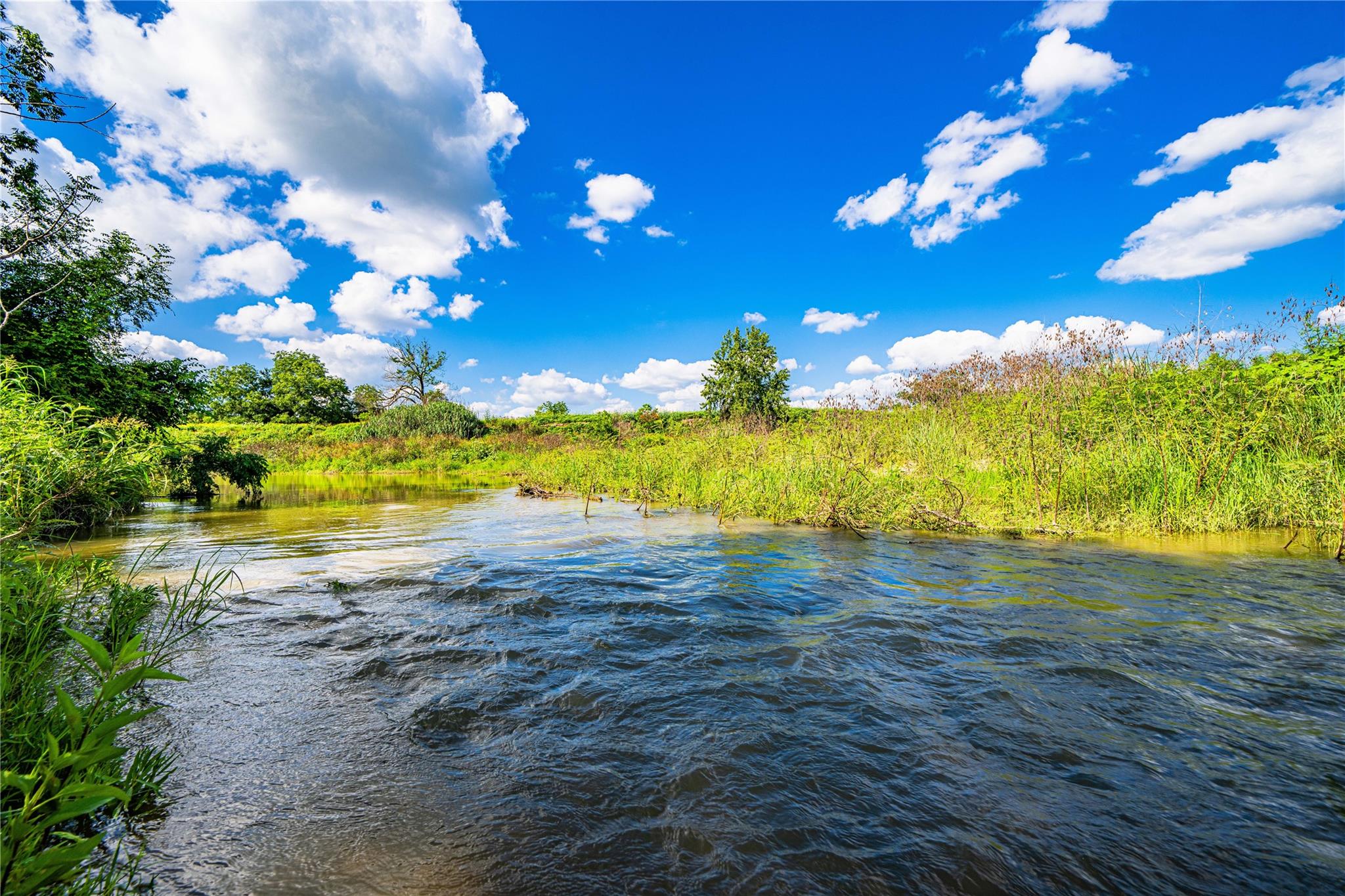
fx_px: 560
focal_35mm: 15
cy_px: 448
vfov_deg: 77.3
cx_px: 672
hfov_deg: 100.4
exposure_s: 1/160
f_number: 9
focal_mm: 15
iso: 100
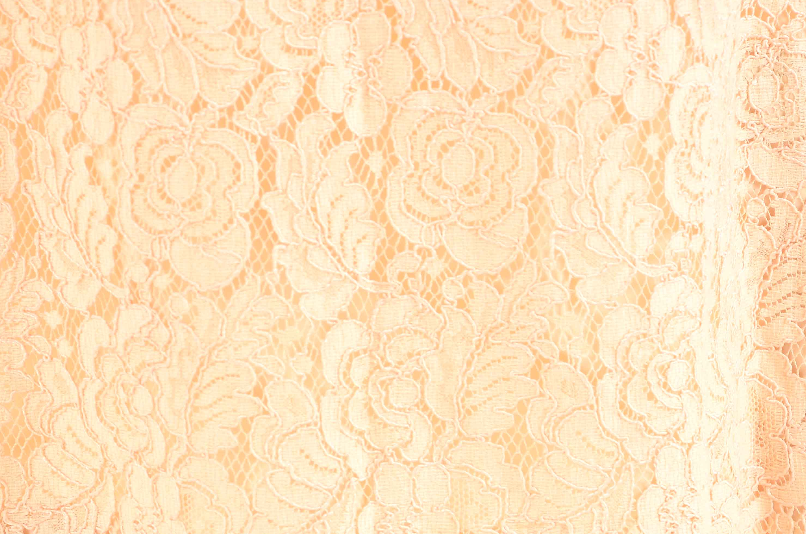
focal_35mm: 262
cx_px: 318
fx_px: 5850
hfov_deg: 7.9
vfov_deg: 5.2
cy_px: 424
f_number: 6.3
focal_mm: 105
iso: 160
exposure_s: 1/80
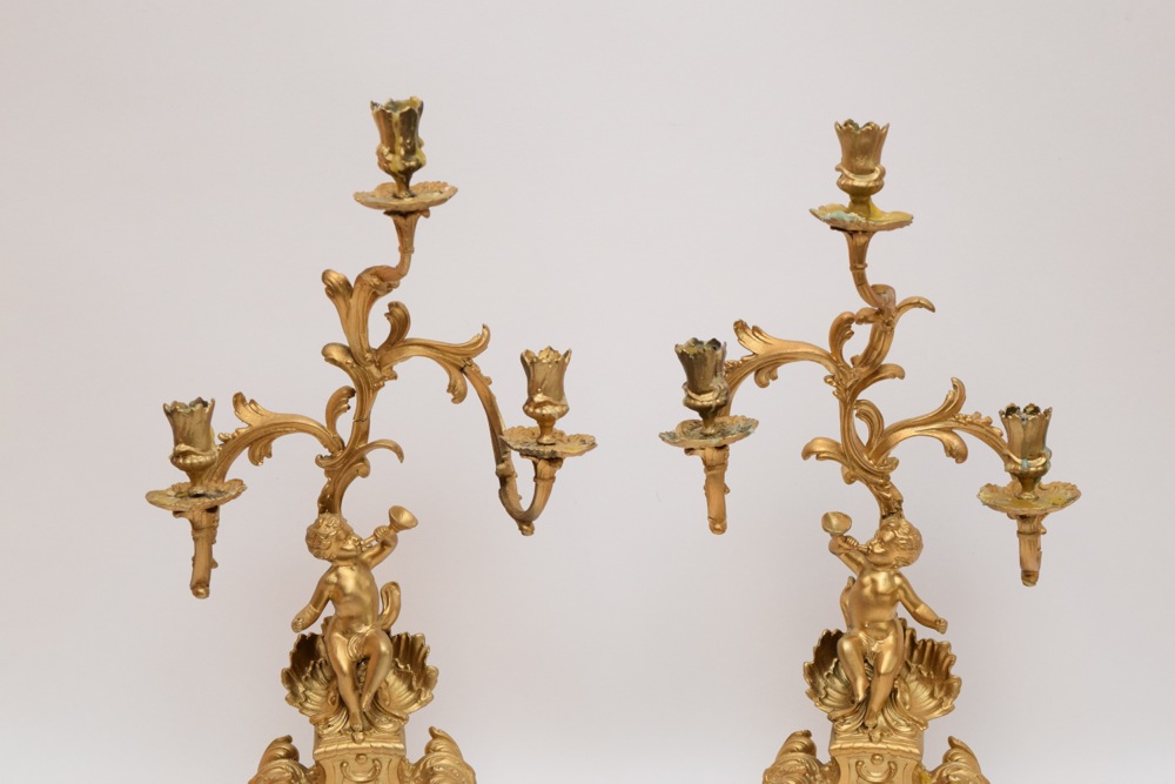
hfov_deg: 24.6
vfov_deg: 16.6
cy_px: 392
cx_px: 588
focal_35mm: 82
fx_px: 2693
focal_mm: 55
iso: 1800
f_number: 5.6
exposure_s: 1/60
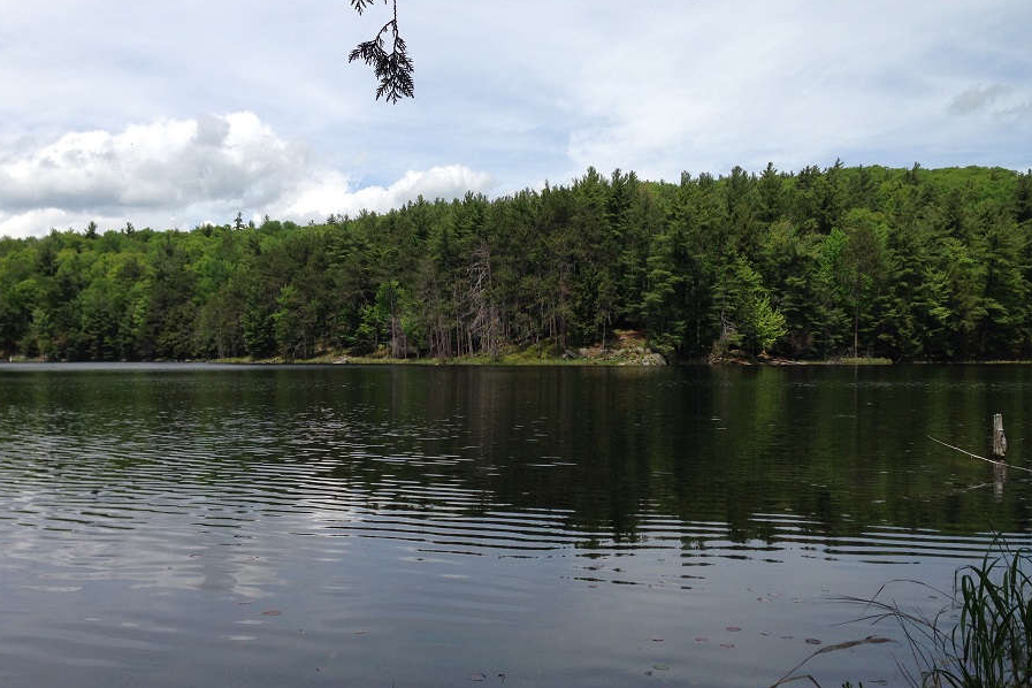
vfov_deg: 37.8
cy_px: 381
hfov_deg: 54.4
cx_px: 510
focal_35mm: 35
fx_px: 1003
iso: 50
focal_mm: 4.12
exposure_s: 1/2088
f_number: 2.4
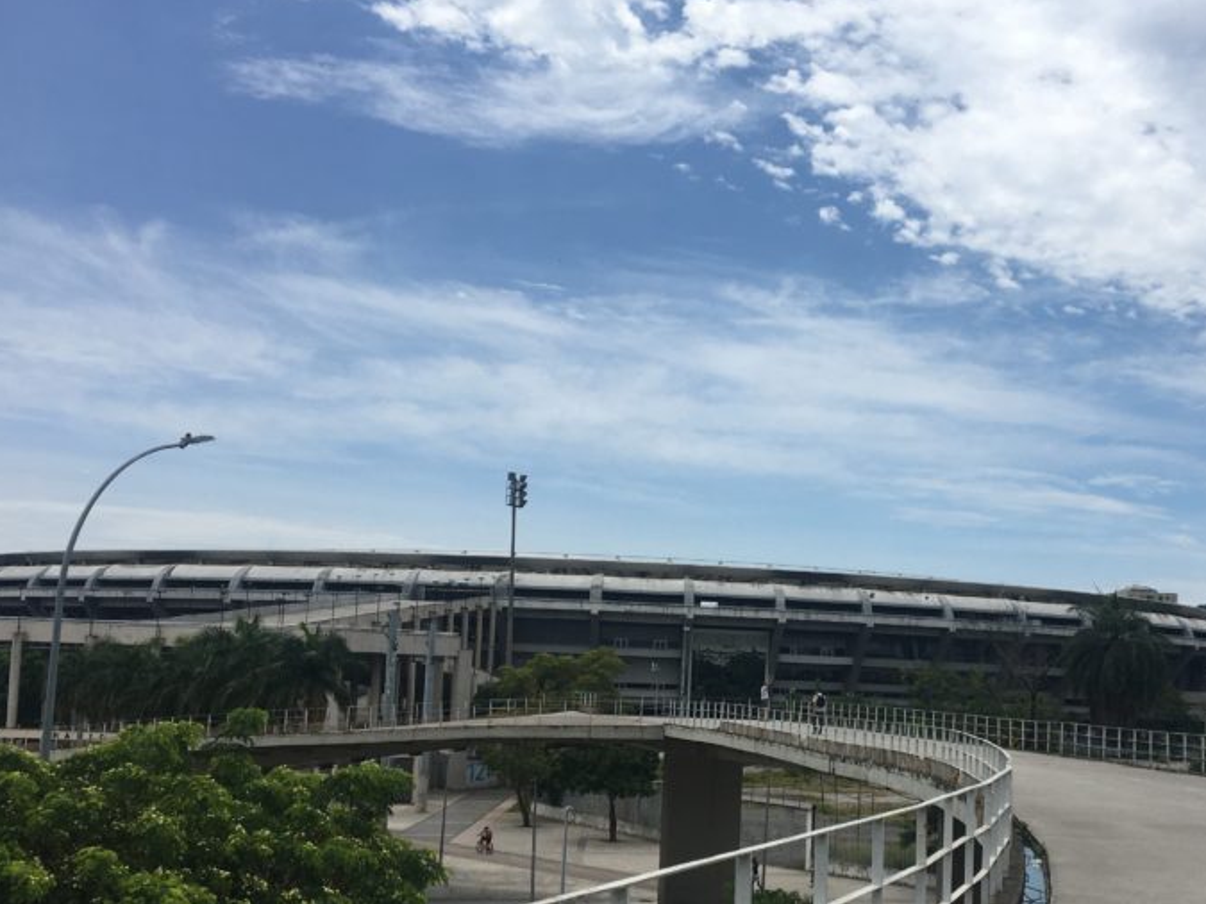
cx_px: 818
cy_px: 593
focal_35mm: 44
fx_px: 1533
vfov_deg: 32.6
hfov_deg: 42.3
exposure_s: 1/3344
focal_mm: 4.15
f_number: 2.2
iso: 25
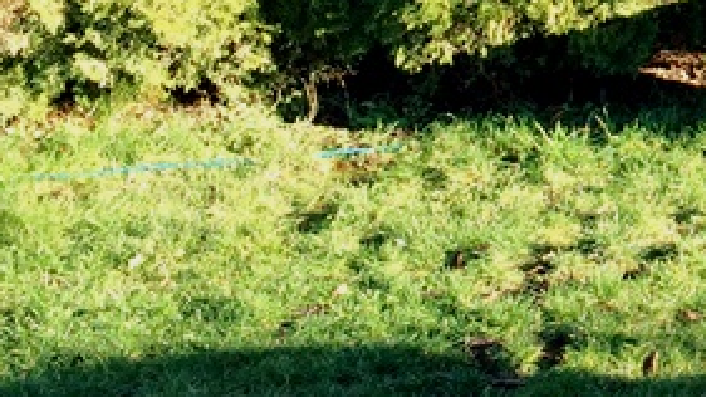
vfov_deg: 10.3
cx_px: 1000
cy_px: -163
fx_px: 2153
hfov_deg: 17.1
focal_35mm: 115
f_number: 2.2
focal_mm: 4.15
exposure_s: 1/165
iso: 32
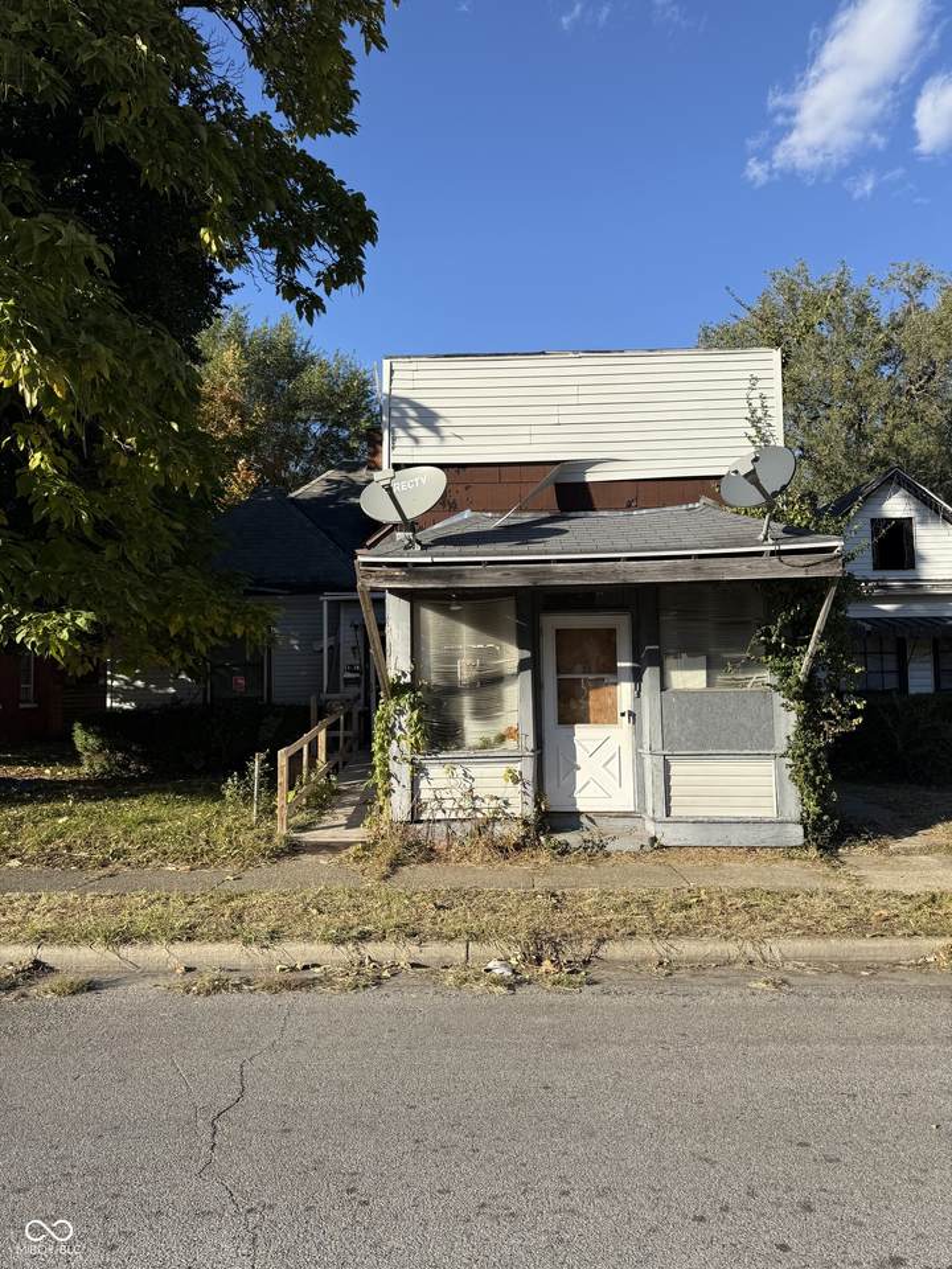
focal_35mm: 24
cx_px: 476
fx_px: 880
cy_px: 634
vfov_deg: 71.6
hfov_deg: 56.8
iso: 80
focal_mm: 6.76
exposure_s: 1/3145
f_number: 1.78
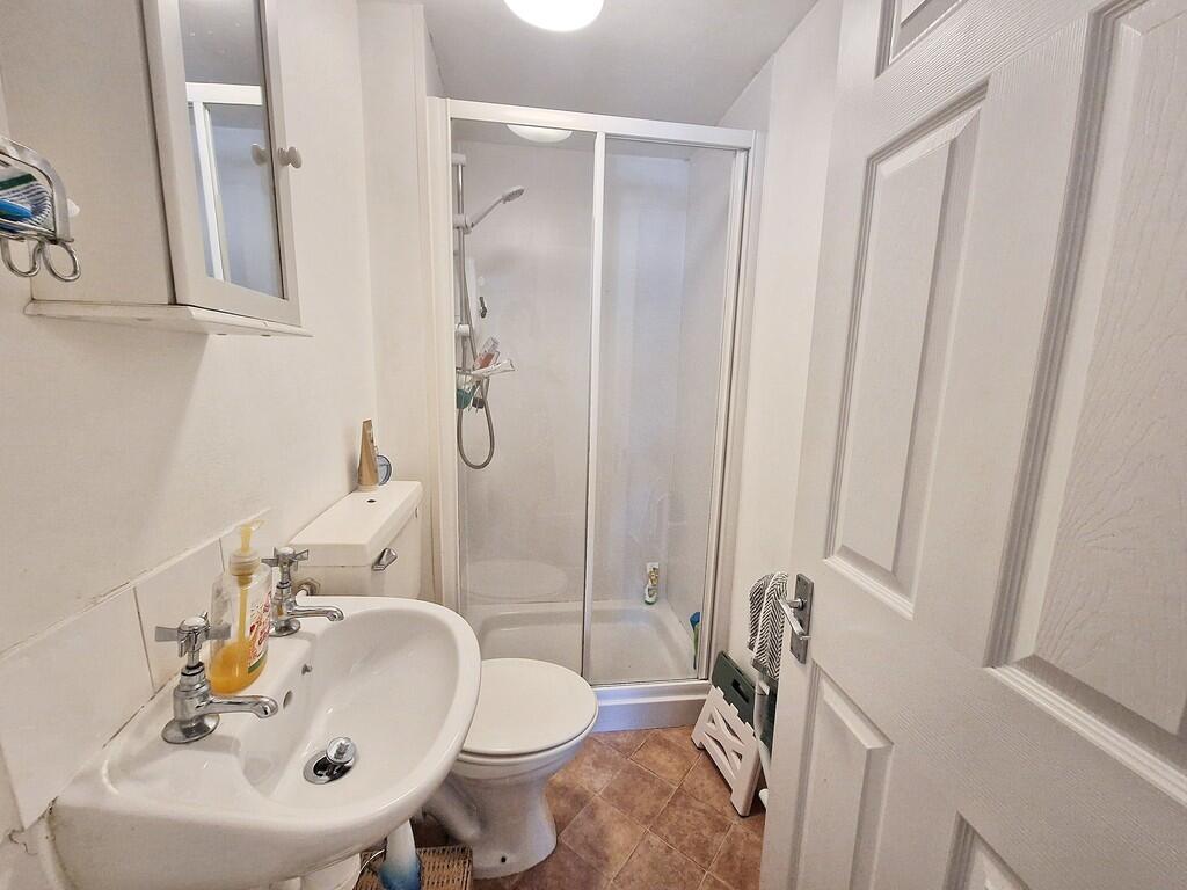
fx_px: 446
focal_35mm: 13
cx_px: 594
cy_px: 445
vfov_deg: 89.9
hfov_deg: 106.2
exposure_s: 1/60
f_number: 2.2
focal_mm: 2.2
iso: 400
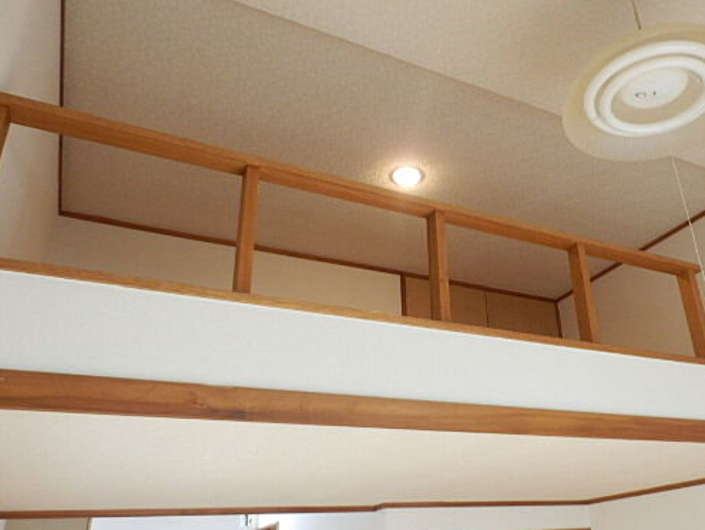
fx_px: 632
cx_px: 451
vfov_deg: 45.5
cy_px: 286
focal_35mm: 31
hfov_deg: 57.4
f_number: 3
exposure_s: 1/30
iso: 400
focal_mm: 4.2
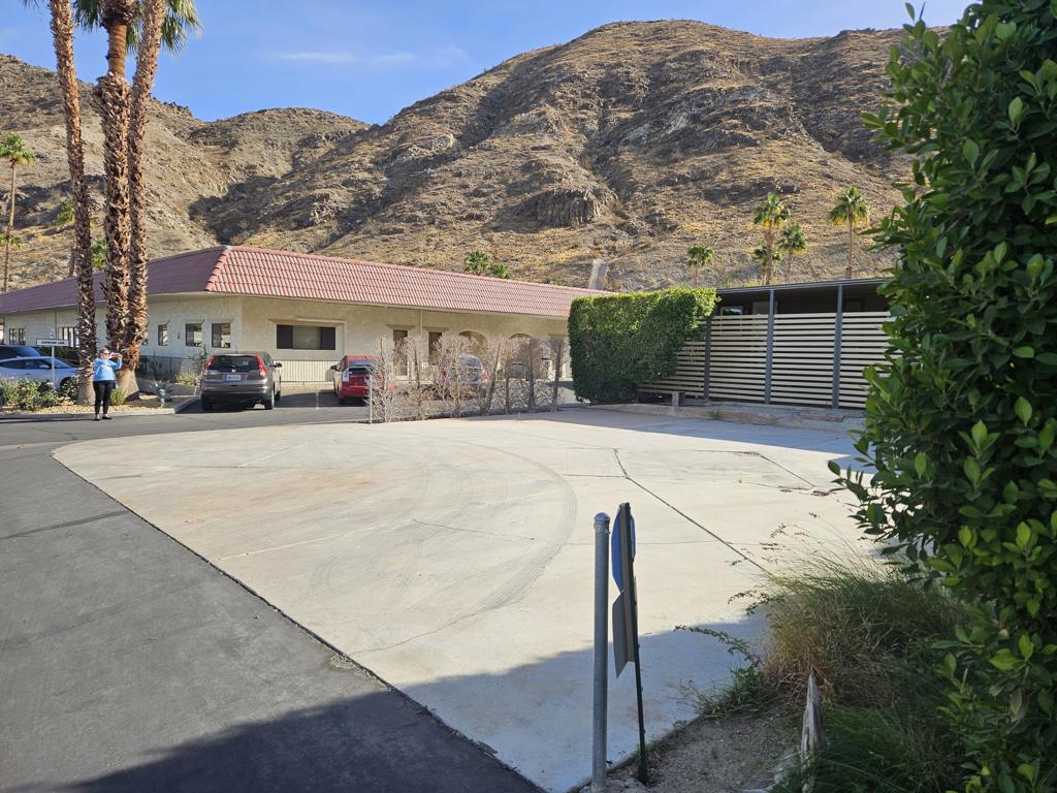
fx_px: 702
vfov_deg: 58.9
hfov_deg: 73.9
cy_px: 396
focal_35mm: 23
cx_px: 528
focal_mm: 5.4
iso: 25
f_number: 1.8
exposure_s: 1/1202
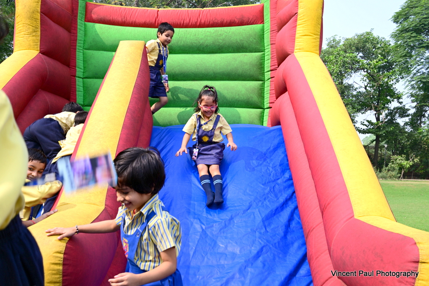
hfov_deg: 54.4
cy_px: 143
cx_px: 214
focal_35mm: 35
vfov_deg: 37.9
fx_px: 417
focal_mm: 35
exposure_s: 1/200
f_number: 9
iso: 200
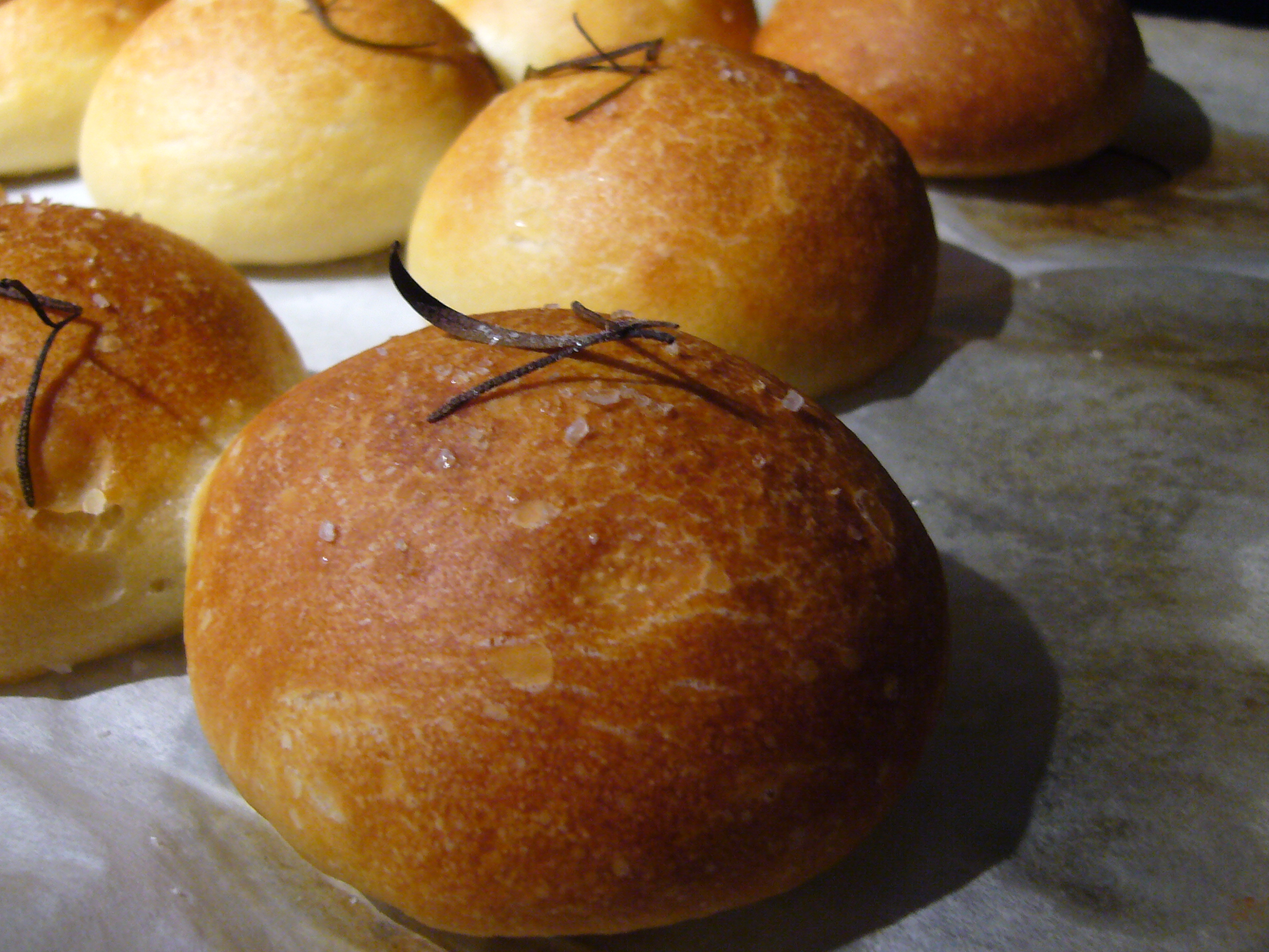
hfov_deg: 45.8
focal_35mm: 41
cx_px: 597
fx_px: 1503
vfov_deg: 35.1
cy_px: 408
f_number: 2.8
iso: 200
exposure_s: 1/13
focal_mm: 5.8
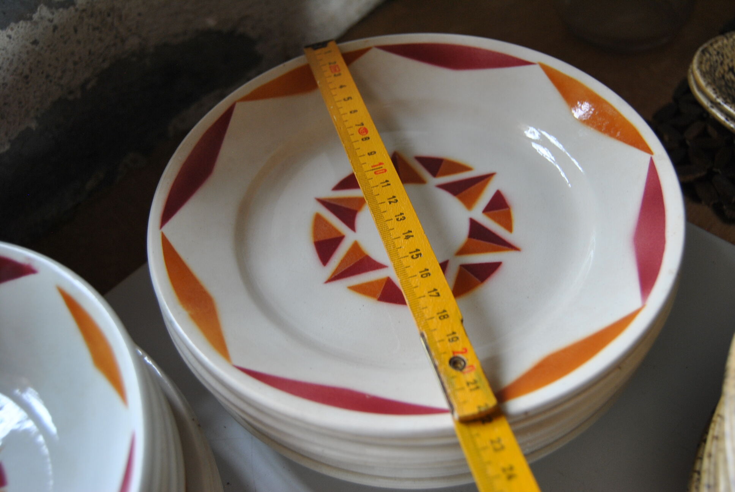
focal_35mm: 36
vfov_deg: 37.0
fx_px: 736
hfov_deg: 53.1
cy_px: 246
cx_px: 368
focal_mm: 24
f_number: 3.8
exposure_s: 1/30
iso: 280
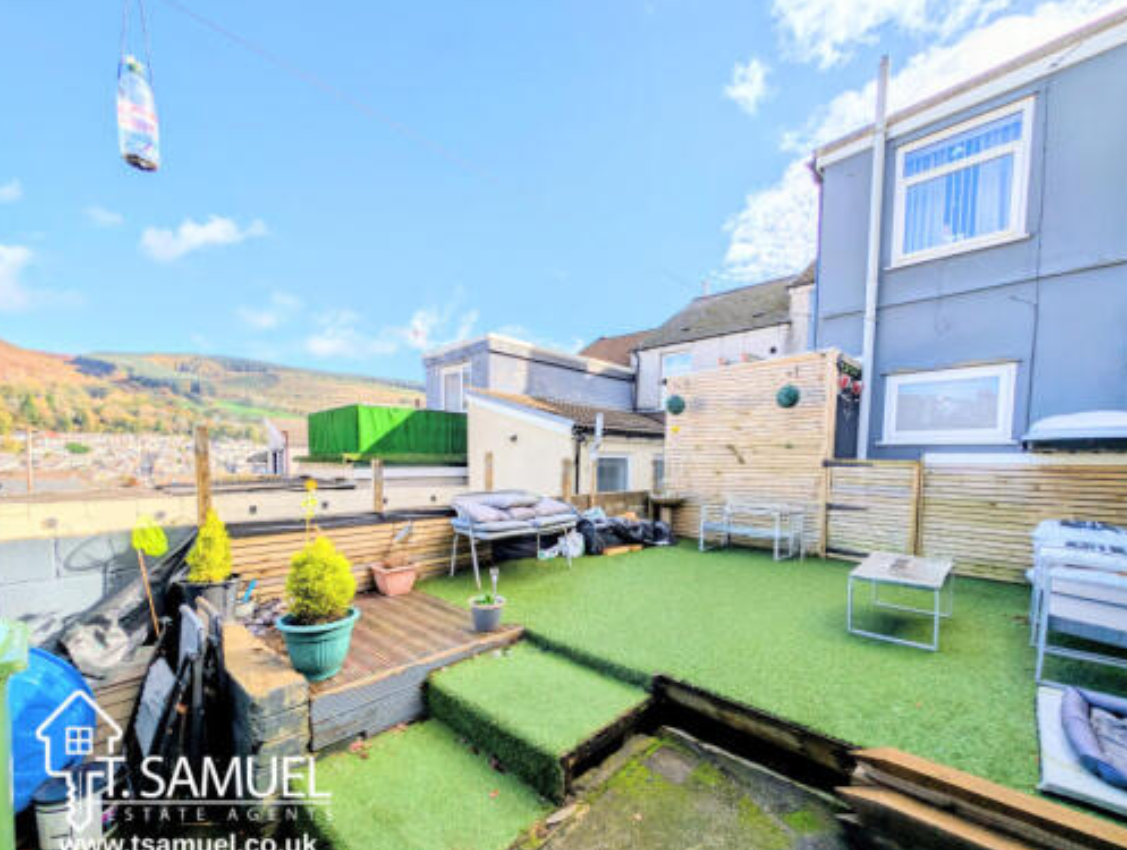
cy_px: 491
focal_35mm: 14
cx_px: 576
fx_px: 457
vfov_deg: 85.3
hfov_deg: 101.9
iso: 39
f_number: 1.95
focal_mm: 2.23
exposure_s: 1/1969
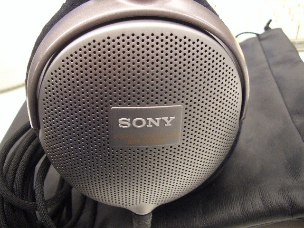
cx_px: 152
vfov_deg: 40.7
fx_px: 307
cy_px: 114
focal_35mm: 35
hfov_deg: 52.6
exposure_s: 1/10
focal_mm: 5.8
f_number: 2.6
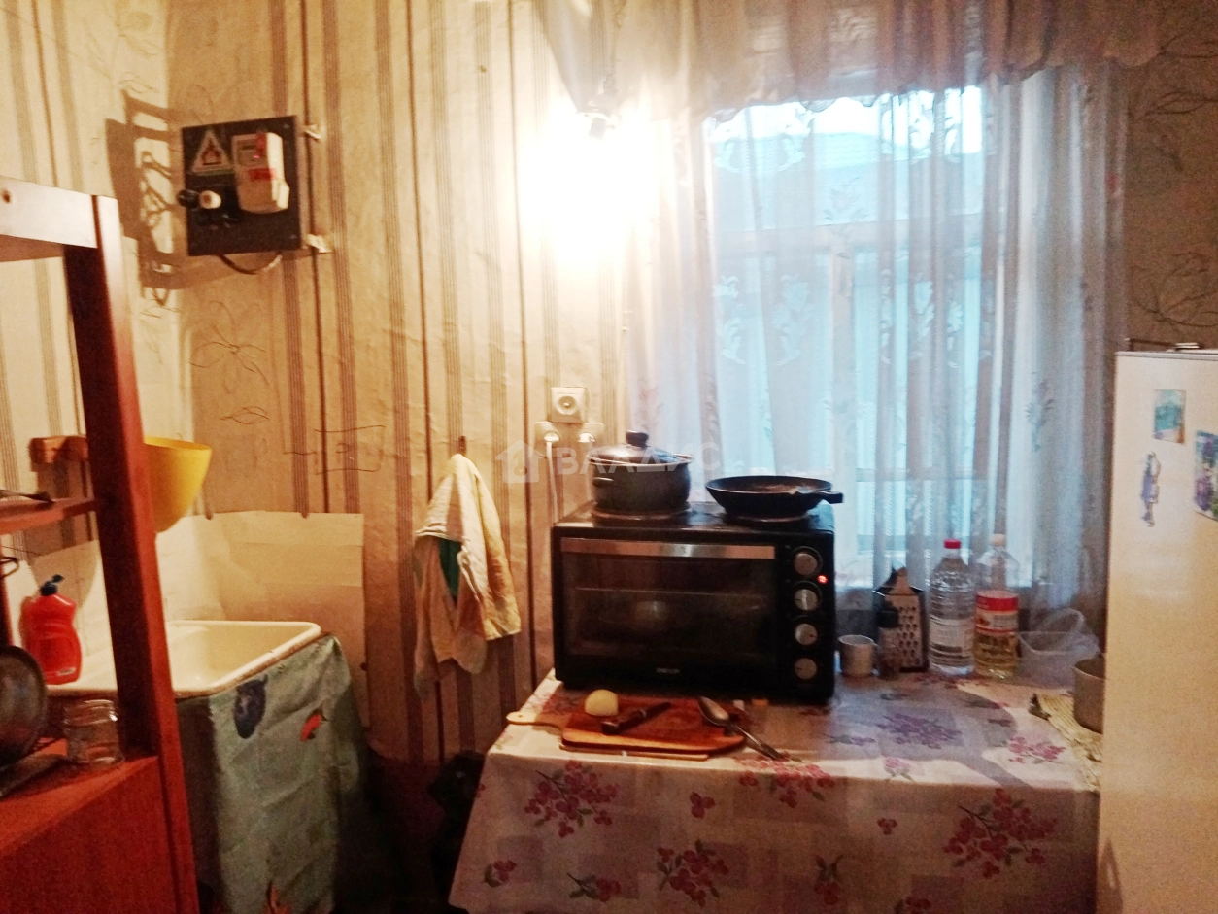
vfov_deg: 53.1
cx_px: 609
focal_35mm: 26
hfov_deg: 67.3
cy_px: 457
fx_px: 915
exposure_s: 1/25
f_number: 1.8
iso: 435
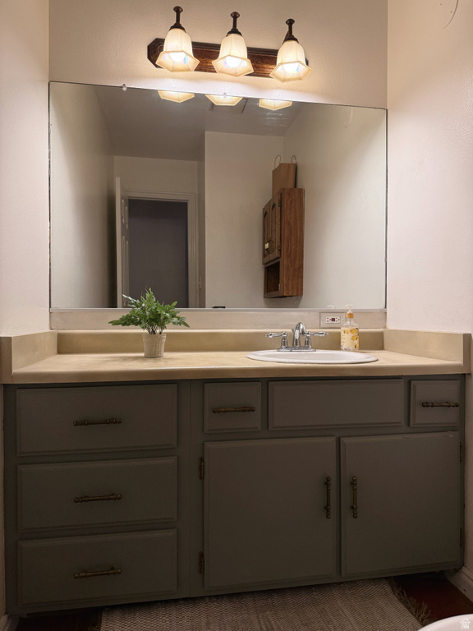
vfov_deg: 71.6
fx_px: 437
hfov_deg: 56.8
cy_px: 316
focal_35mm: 24
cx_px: 236
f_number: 1.78
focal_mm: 6.76
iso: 200
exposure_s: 1/176
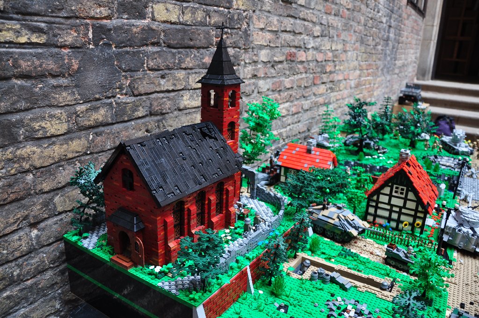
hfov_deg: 67.4
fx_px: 359
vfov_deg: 47.8
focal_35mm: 27
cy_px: 159
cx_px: 240
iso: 320
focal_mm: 18
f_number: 3.5
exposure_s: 1/15
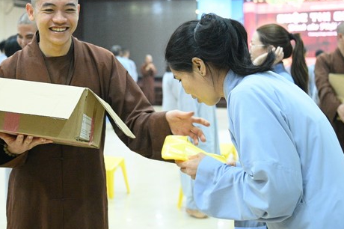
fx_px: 621
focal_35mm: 65
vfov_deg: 20.8
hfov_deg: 30.9
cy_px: 75
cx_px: 140
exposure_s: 1/250
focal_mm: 46
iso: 20000
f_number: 4
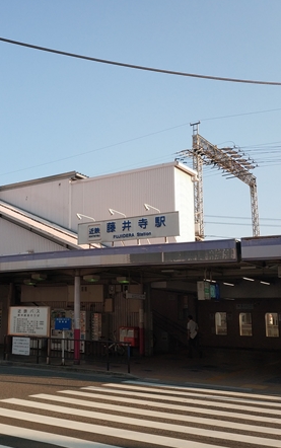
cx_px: 59
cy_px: 221
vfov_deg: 43.5
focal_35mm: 46
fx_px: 563
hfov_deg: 27.5
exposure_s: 1/801
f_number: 2
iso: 100
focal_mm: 4.5
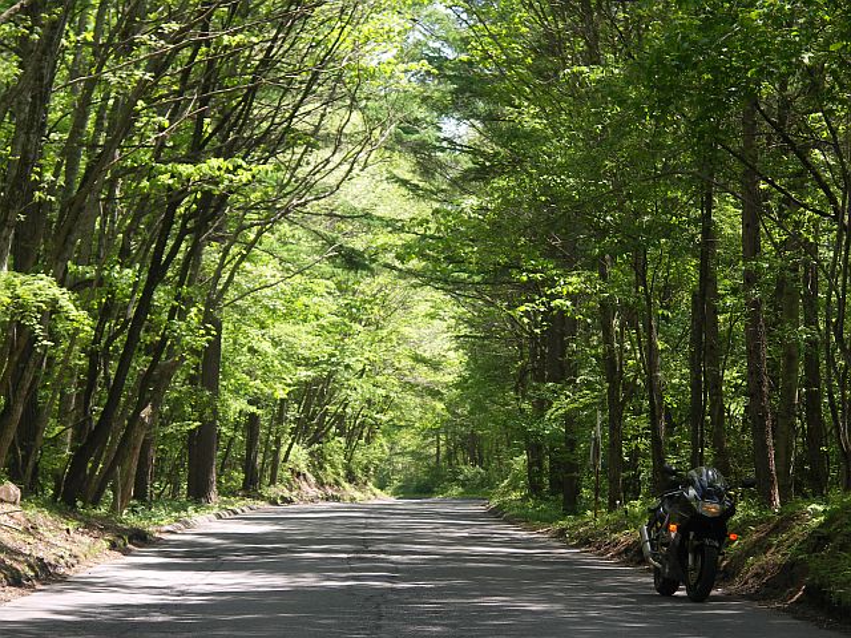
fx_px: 3171
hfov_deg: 15.3
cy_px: 319
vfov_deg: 11.5
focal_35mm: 129
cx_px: 426
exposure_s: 1/160
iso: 50
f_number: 3.2
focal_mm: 33.4
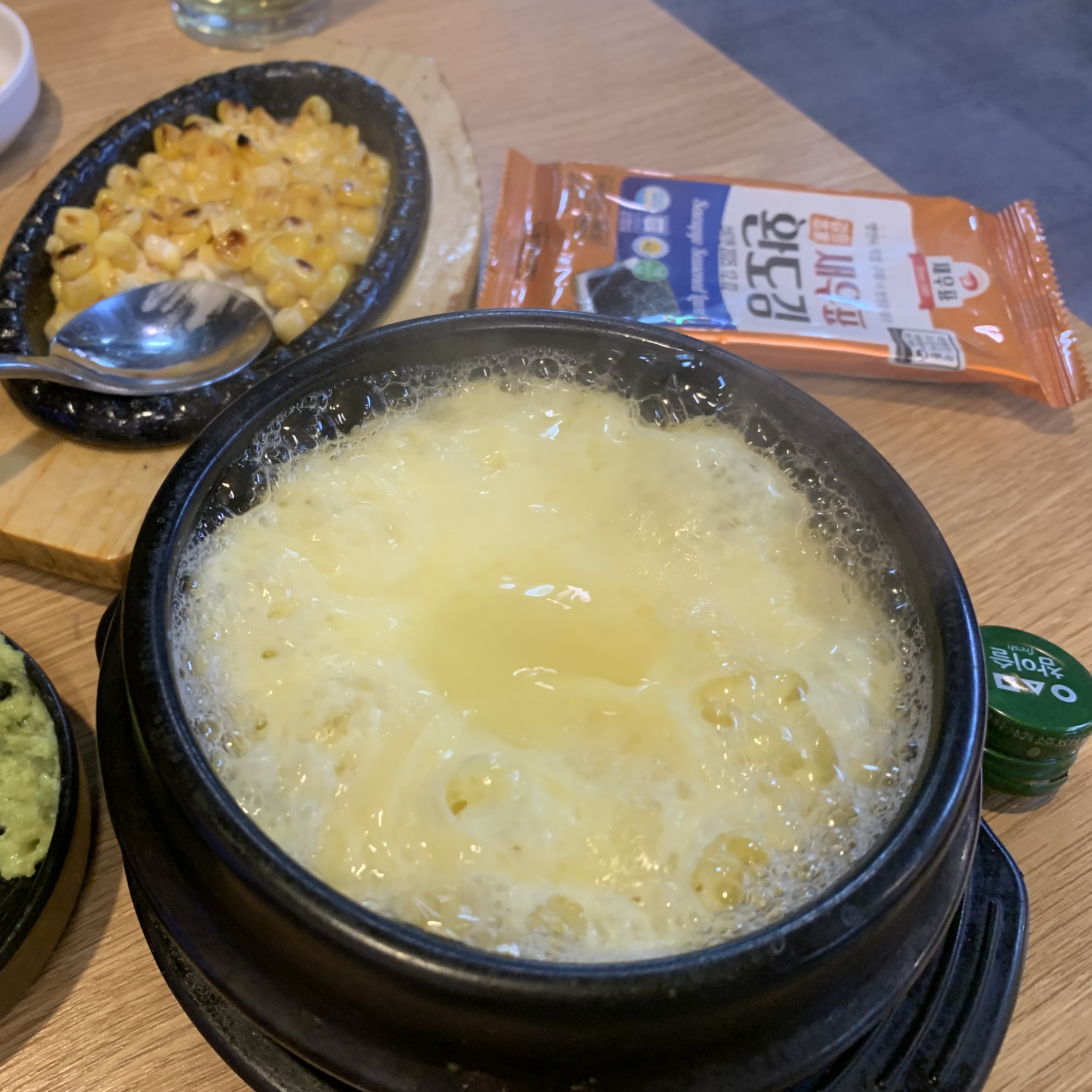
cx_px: 394
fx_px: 1106
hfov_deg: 51.8
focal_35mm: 31
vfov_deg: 52.5
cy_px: 551
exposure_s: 1/60
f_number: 1.8
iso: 250
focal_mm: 4.25
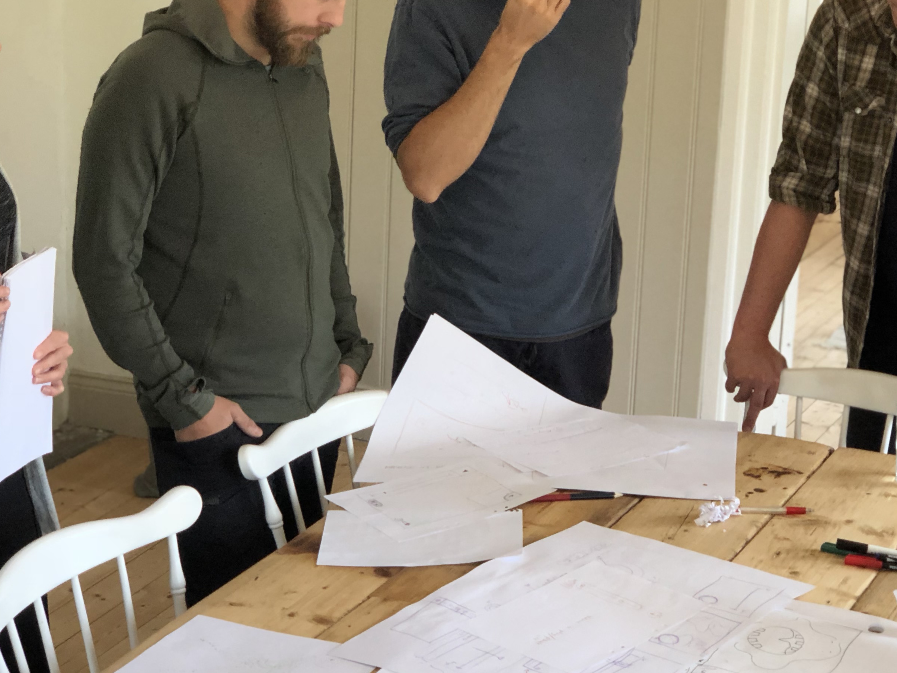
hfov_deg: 22.5
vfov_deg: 17.0
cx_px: 513
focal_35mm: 87
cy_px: 321
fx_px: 2254
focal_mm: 6
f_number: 2.4
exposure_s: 1/50
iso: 40
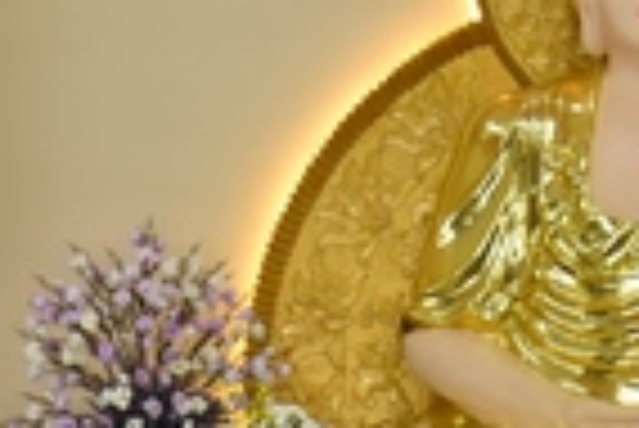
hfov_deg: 8.1
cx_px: 680
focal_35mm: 252
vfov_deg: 5.4
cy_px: 613
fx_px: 4478
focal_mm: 55
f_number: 4
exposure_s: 1/50
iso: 640
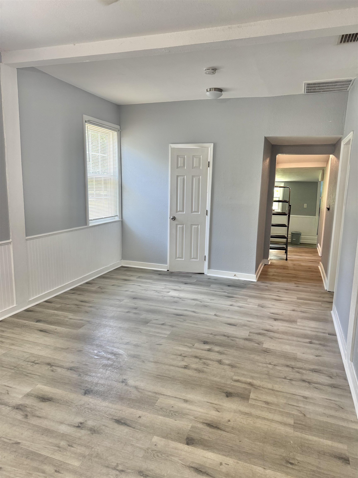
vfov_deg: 71.6
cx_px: 179
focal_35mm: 24
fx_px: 331
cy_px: 239
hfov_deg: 56.8
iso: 200
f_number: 1.78
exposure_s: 1/120
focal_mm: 6.76
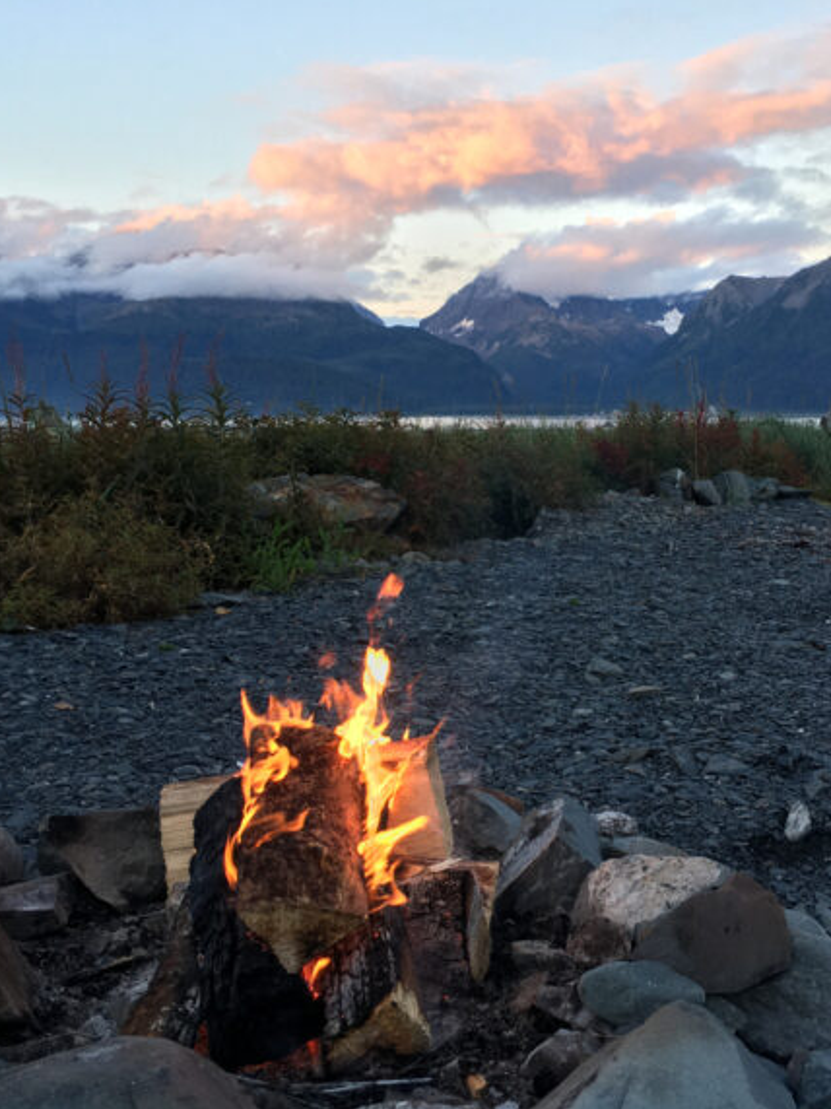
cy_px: 552
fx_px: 1249
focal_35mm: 39
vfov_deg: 47.9
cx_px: 520
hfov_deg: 36.6
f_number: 2.2
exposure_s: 1/120
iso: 40
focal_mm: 4.15
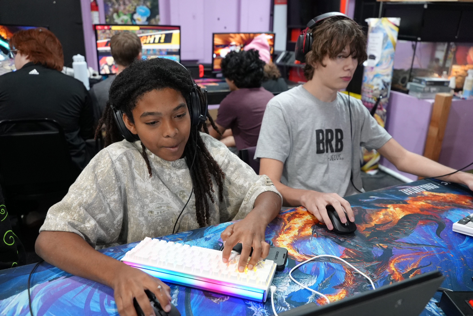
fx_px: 394
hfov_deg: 61.9
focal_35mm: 30
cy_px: 158
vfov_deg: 43.7
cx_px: 236
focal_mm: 30
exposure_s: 1/160
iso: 6400
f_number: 4
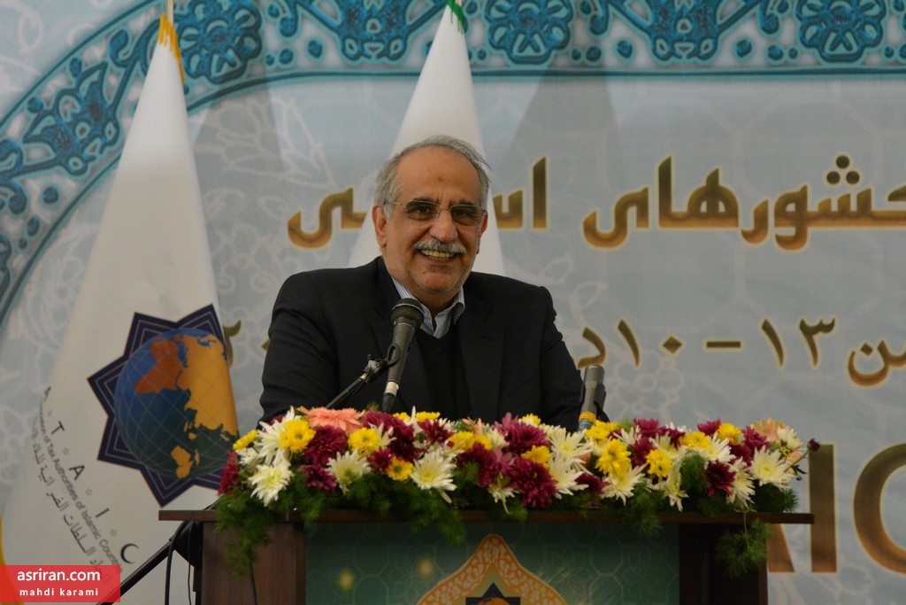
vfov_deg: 9.9
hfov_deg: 14.9
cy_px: 302
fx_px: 3473
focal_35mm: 138
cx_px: 453
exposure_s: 1/250
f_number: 4
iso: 3200
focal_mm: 92
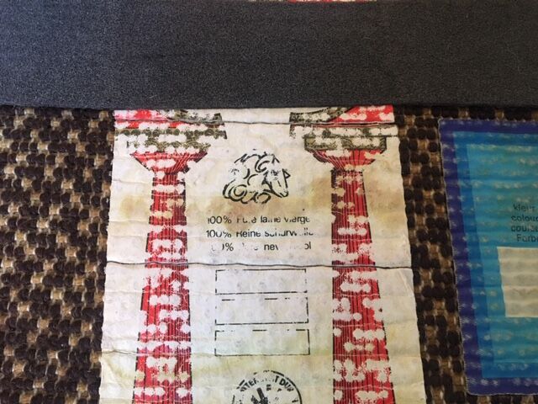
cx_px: 269
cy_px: 202
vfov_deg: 48.2
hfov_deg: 61.7
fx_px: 451
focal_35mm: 29
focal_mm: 4.15
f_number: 2.2
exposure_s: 1/33
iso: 250
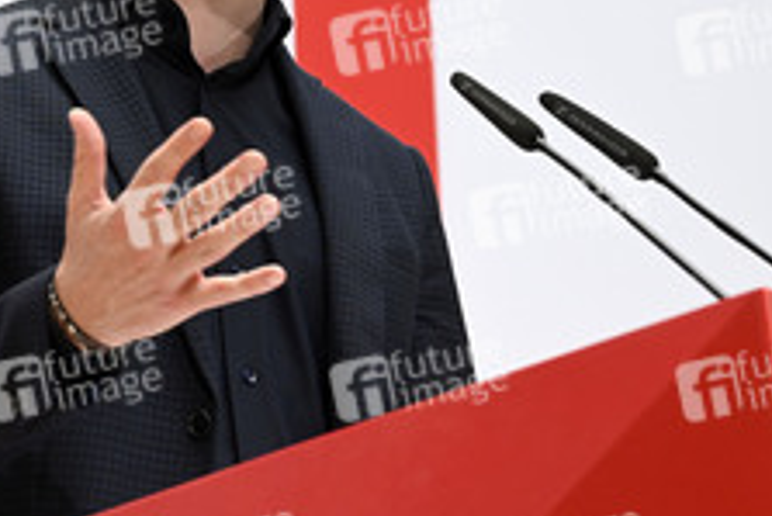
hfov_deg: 9.2
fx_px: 4764
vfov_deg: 6.2
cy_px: 121
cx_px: 119
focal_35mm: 222
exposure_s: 1/400
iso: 1600
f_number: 7.1
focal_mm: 110
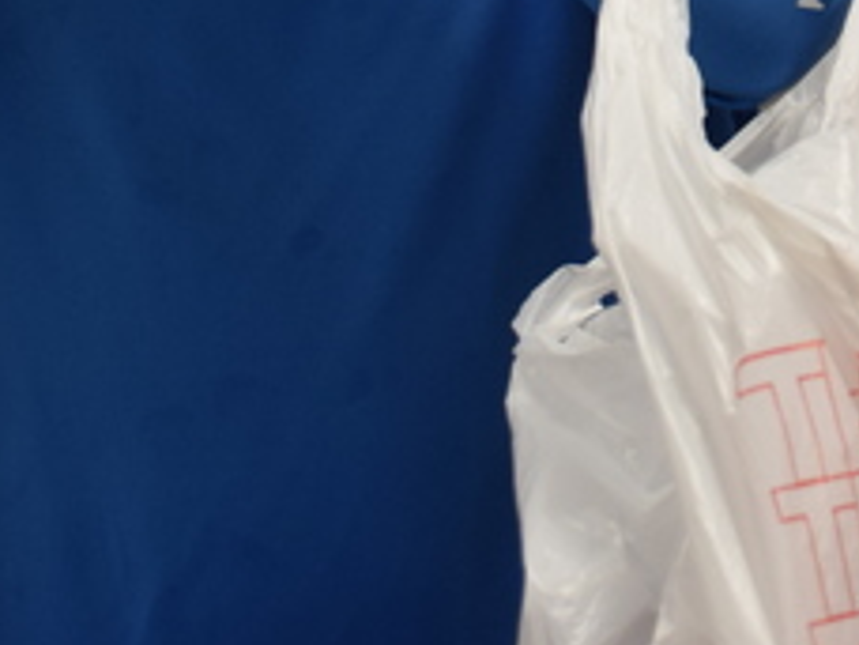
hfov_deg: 10.0
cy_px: -594
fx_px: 4814
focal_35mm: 194
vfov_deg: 7.4
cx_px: 1096
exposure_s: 1/60
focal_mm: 30
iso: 400
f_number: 4
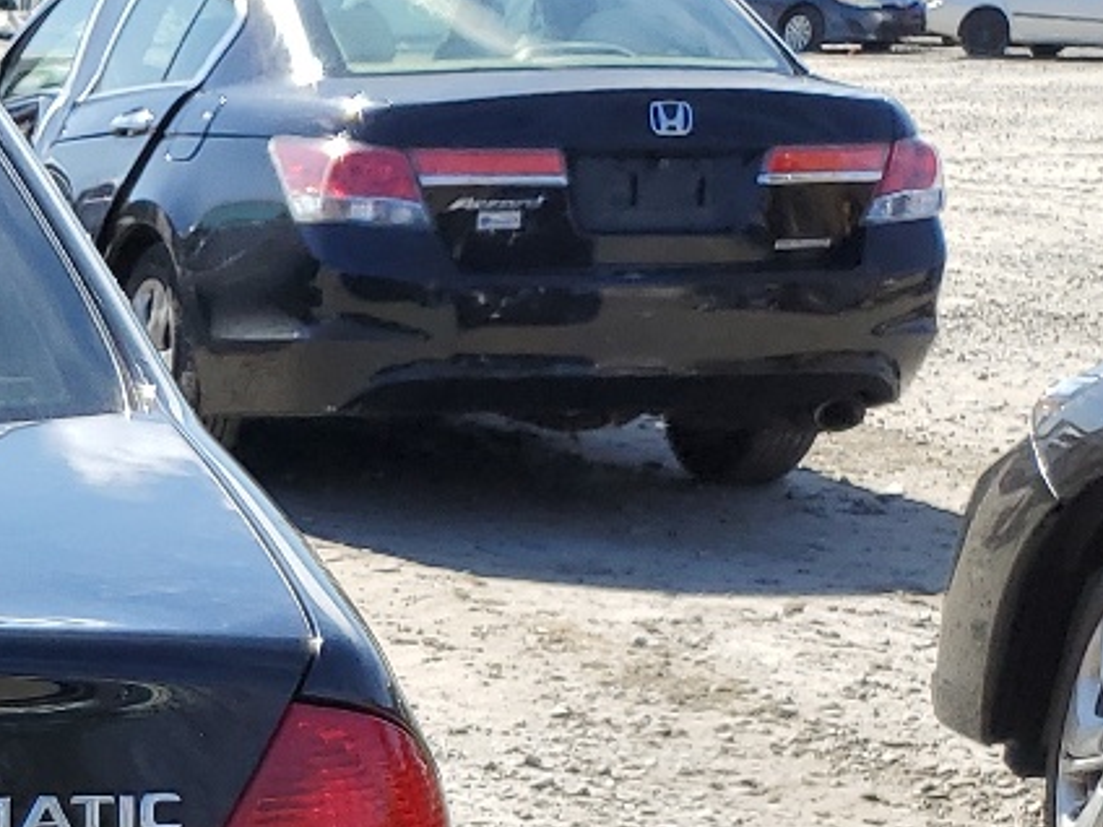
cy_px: 1113
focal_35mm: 98
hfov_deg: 16.9
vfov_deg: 14.4
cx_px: -814
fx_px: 3123
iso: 50
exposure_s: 1/2000
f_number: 1.5
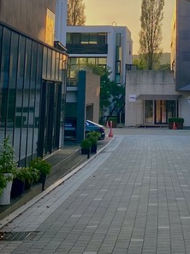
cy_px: 3
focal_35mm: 82
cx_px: 152
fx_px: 600
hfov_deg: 17.8
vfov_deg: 22.9
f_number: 1.8
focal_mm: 4.25
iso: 32
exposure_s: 1/1287
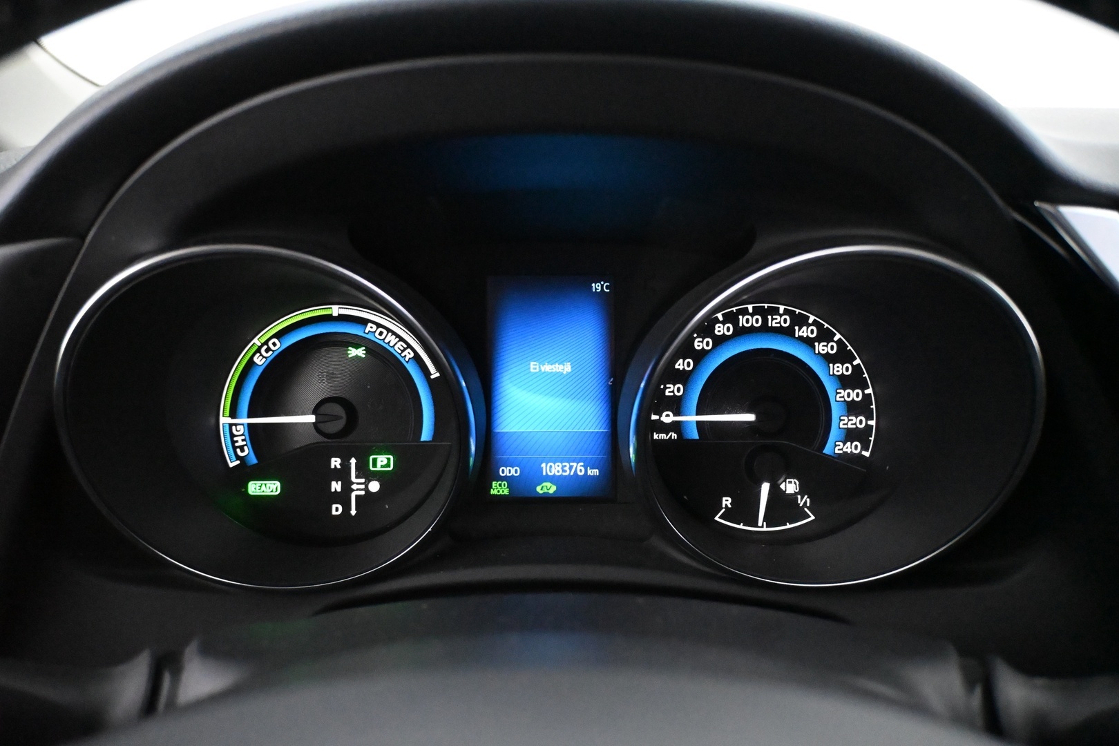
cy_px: 373
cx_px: 560
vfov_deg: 44.6
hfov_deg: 63.2
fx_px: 909
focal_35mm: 29
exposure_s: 1/60
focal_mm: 19.5
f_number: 3.8
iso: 11400
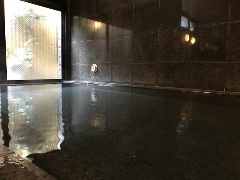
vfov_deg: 49.7
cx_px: 120
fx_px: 194
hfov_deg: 63.4
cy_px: 90
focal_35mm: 28
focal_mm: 3.99
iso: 100
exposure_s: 1/5
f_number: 1.8
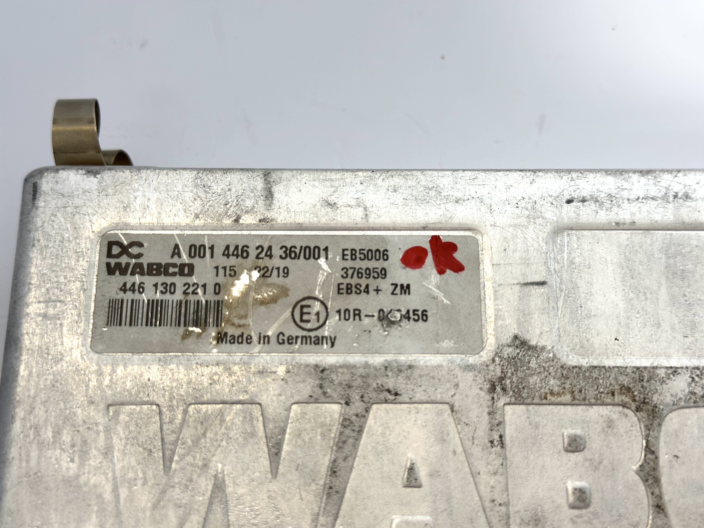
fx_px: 976
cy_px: 264
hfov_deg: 39.7
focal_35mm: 48
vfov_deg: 30.3
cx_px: 352
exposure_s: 1/135
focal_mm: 6.86
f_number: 1.78
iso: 80
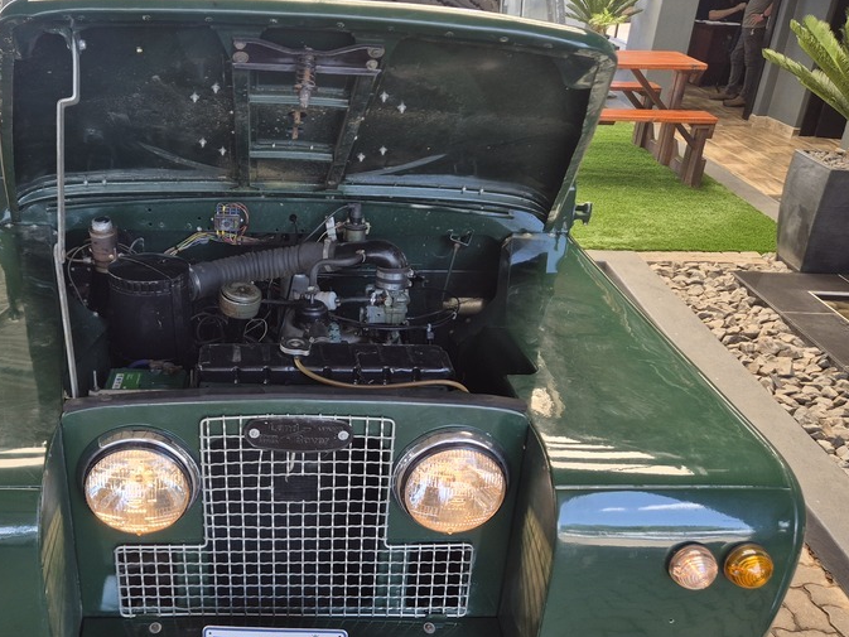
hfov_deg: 51.7
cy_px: 367
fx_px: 859
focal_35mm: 35
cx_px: 285
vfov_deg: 40.6
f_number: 1.8
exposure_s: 1/180
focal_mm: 5.4
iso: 64
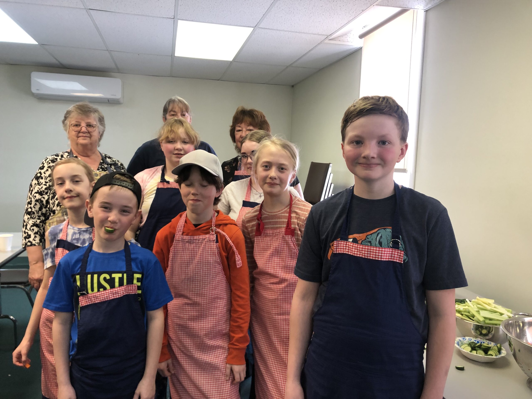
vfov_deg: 49.7
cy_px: 200
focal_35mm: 28
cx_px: 266
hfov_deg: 63.4
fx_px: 430
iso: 40
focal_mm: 4
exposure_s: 1/30
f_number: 1.8
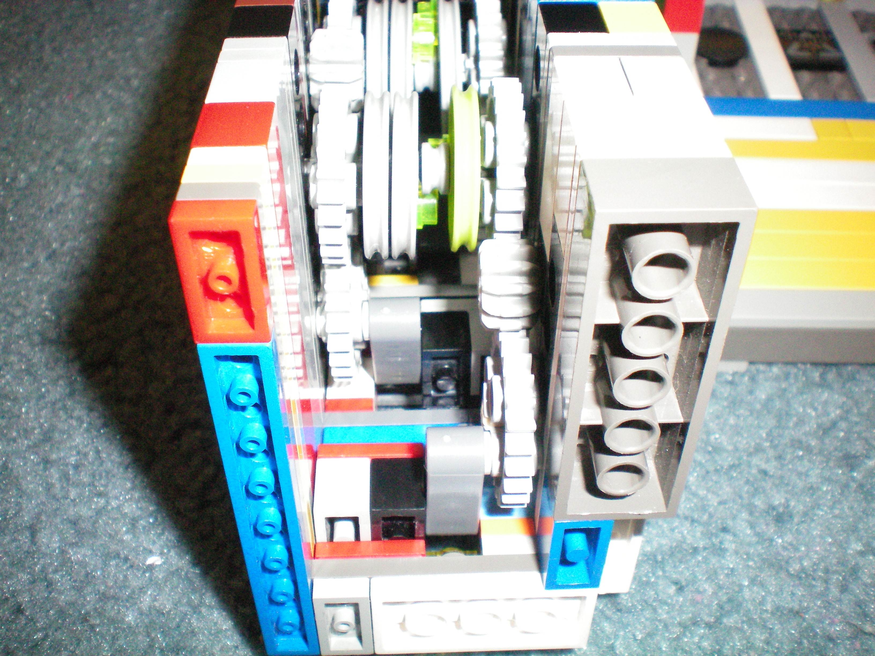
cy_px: 328
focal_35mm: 38
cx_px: 438
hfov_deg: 49.0
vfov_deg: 37.7
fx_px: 961
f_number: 4.6
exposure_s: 1/60
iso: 400
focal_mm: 6.3
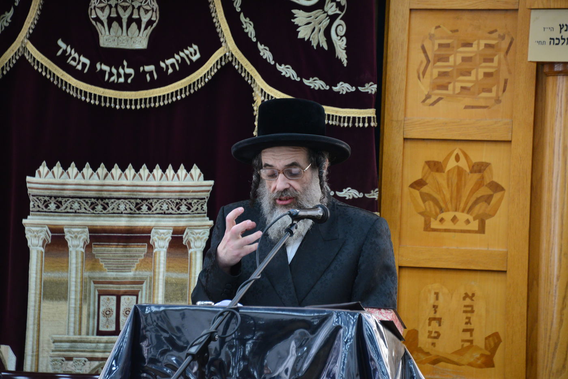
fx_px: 4734
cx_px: 284
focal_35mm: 300
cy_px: 190
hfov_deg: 6.9
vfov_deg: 4.6
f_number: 6.3
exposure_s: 1/100
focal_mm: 300
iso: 2000
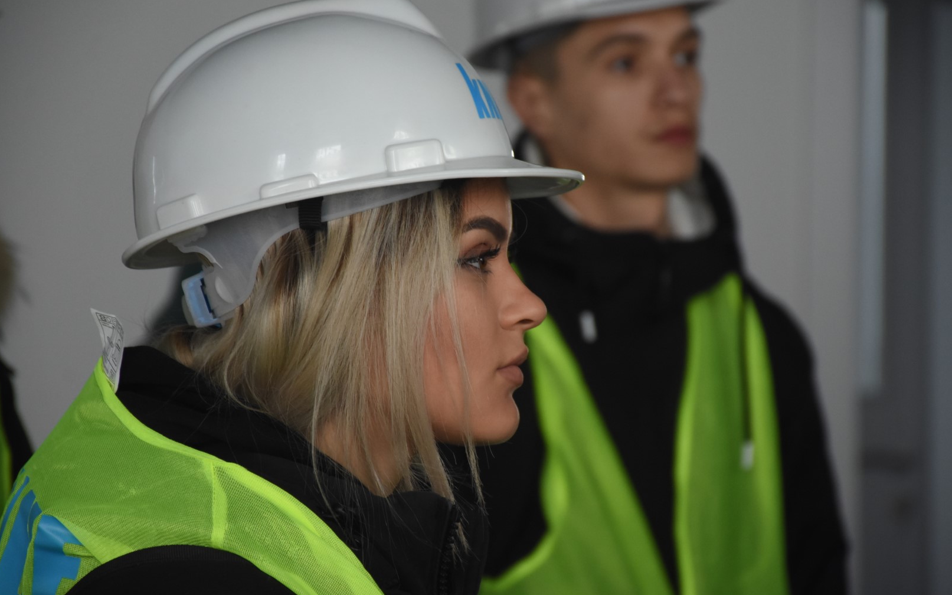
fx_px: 5578
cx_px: 475
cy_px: 287
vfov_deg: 6.1
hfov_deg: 9.8
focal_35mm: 215
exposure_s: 1/80
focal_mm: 140
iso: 1250
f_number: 5.6
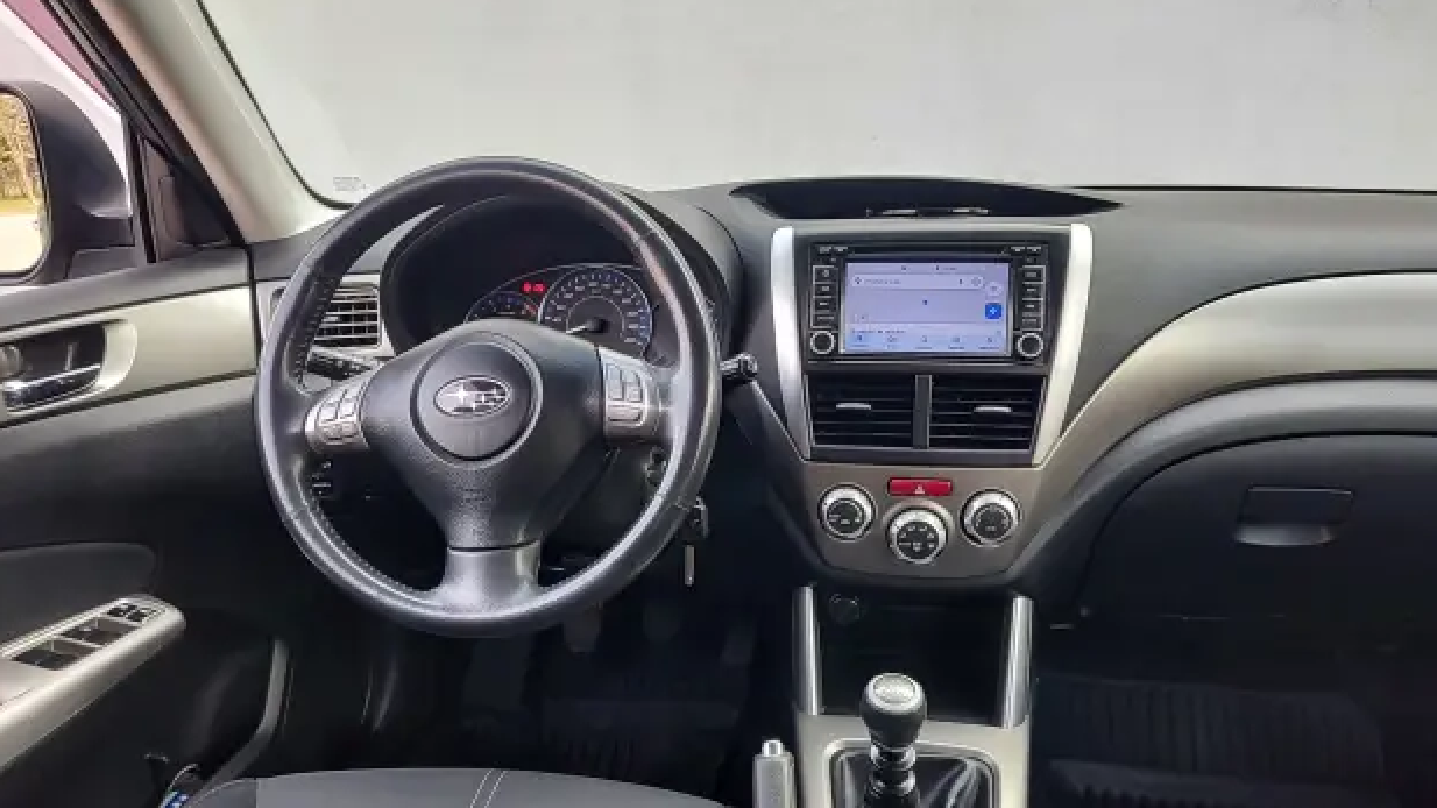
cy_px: 510
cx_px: 715
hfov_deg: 71.9
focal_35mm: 26
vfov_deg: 44.0
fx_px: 991
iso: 100
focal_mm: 5.56
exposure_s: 1/155
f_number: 1.8
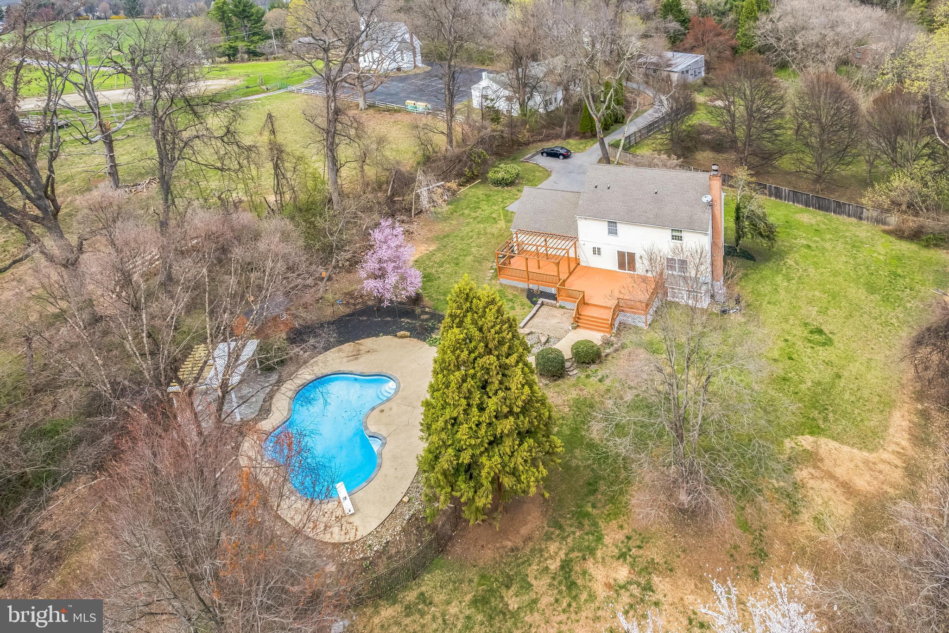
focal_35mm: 22
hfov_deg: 78.6
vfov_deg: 57.2
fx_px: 580
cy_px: 316
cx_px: 474
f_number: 2.8
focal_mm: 8.38
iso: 100
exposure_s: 1/160
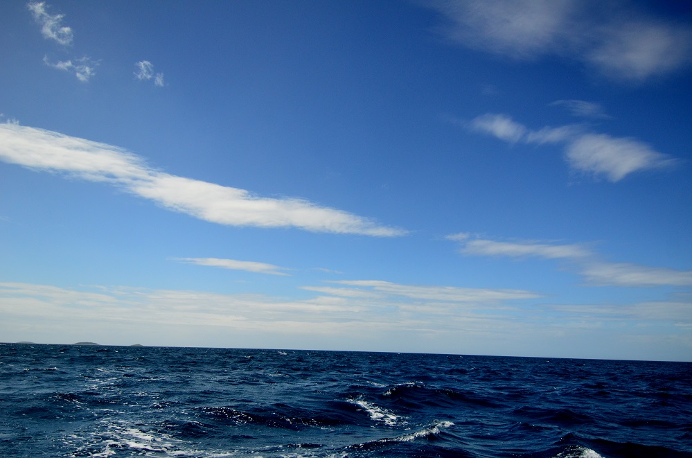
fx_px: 460
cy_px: 229
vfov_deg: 52.9
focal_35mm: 24
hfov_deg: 73.9
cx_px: 346
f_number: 4.5
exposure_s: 1/8000
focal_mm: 16
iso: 640
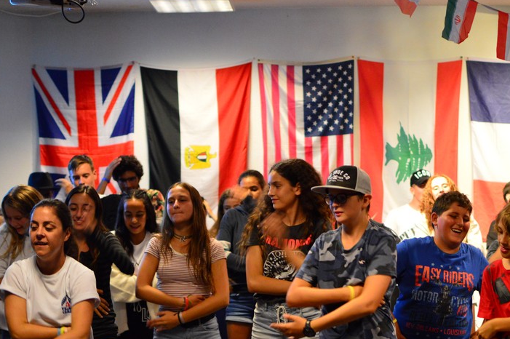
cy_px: 232
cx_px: 292
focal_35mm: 77
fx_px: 1086
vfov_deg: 17.7
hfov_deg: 26.4
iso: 1600
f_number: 1.8
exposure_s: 1/50
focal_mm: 35
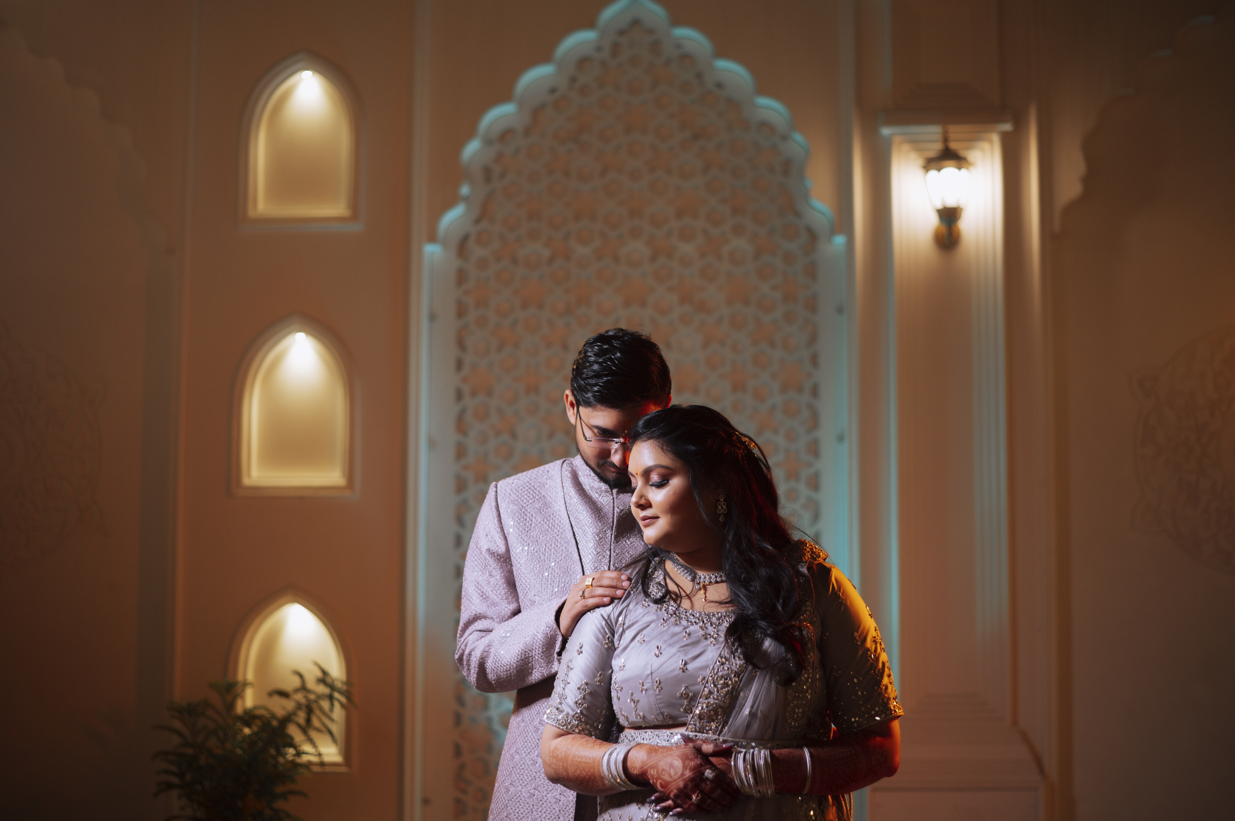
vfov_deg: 27.0
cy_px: 410
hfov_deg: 39.6
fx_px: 1714
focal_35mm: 50
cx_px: 618
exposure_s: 1/200
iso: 640
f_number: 2.2
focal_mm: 50
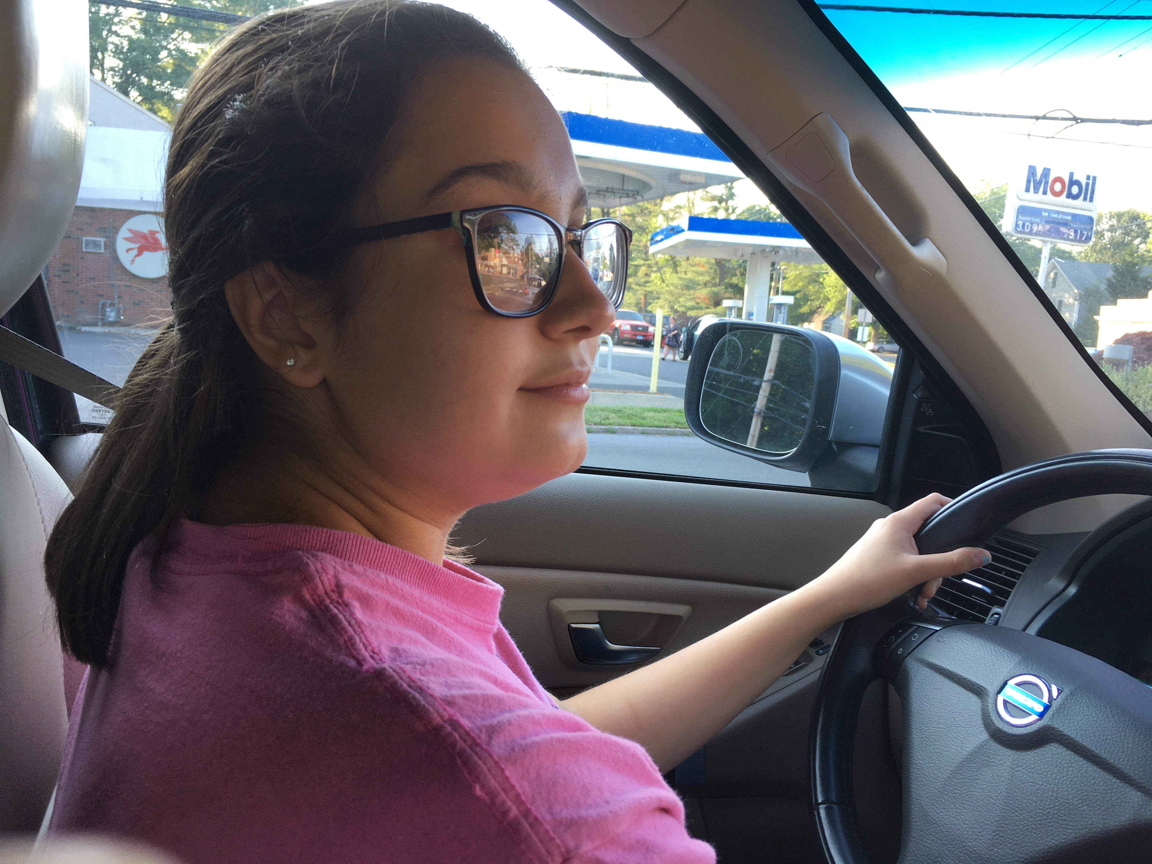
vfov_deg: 48.2
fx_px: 965
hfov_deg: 61.7
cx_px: 576
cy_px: 432
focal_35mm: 29
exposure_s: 1/60
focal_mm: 4.15
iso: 25
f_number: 2.2
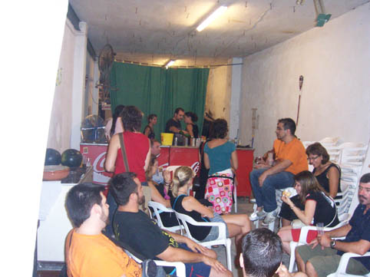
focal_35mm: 36
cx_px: 185
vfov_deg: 39.6
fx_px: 385
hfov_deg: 51.4
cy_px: 138
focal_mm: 6
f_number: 3
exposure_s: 1/60
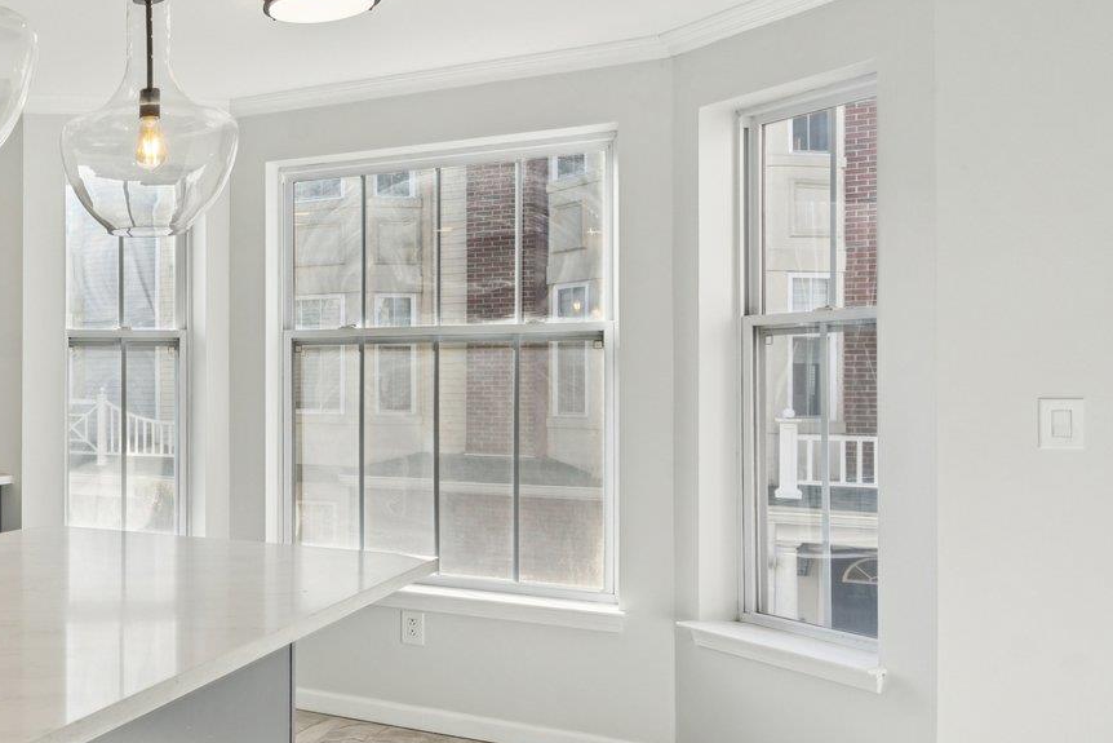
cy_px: 374
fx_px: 1175
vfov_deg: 35.1
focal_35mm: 38
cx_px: -156
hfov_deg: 39.6
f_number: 8
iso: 100
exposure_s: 1/50
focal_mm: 16
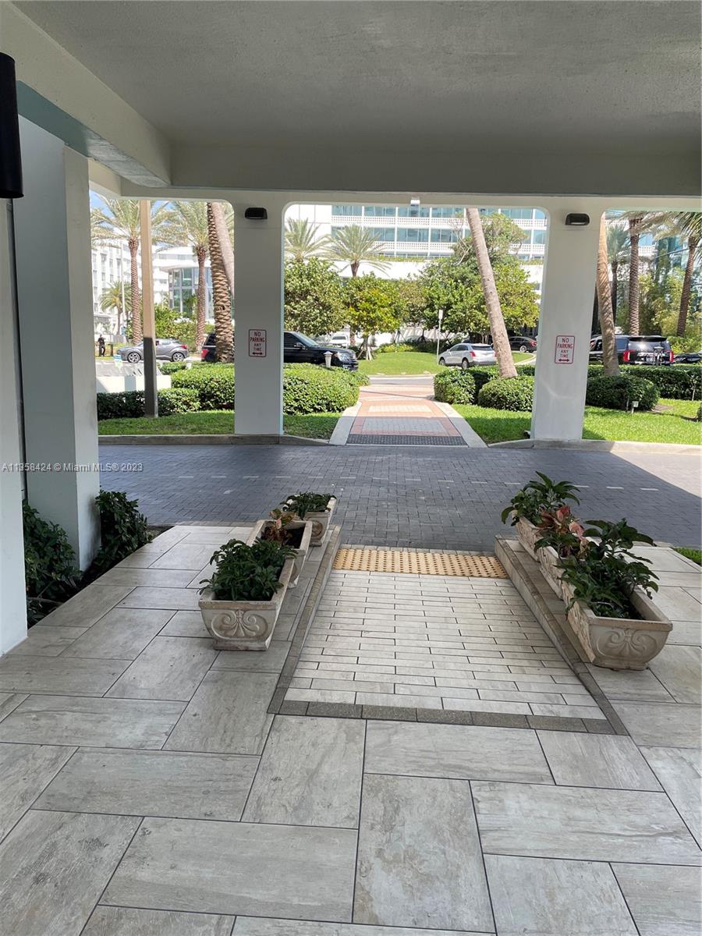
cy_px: 468
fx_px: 703
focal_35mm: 26
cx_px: 351
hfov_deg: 53.1
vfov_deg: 67.3
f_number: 1.6
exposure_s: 1/729
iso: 32
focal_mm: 4.2
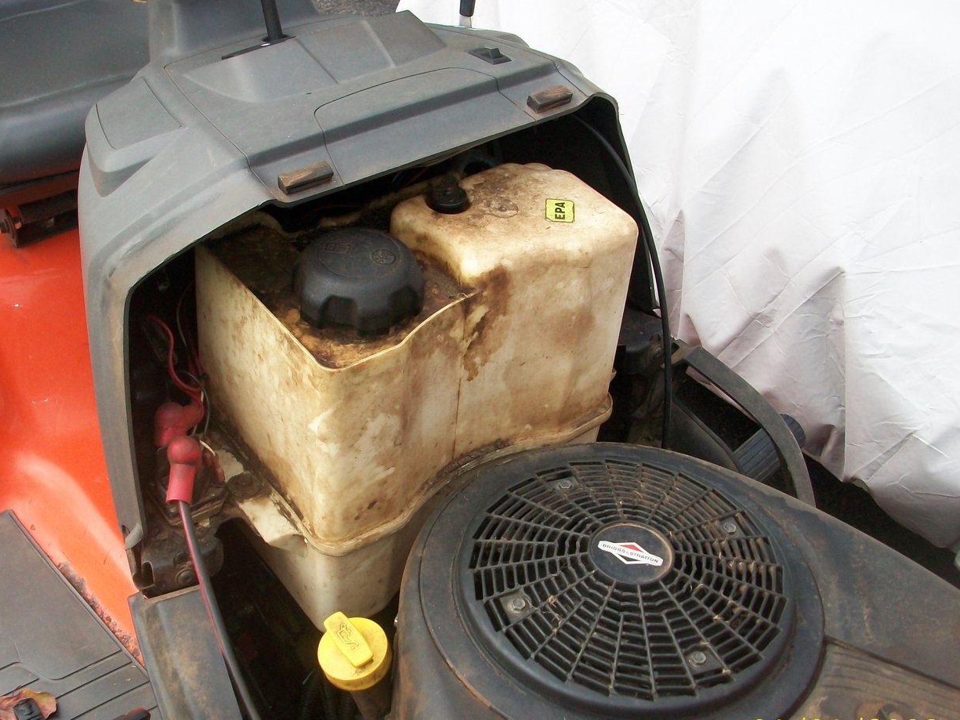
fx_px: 1165
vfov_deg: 34.3
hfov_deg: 44.7
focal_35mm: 42
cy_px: 389
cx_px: 408
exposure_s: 1/400
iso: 80
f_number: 2.8
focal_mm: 5.7
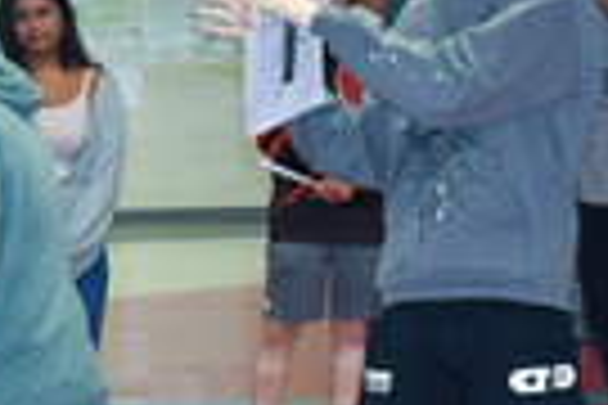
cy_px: 398
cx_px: -320
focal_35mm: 261
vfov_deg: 5.3
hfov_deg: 7.7
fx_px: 4408
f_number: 5
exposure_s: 1/100
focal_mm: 42
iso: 800
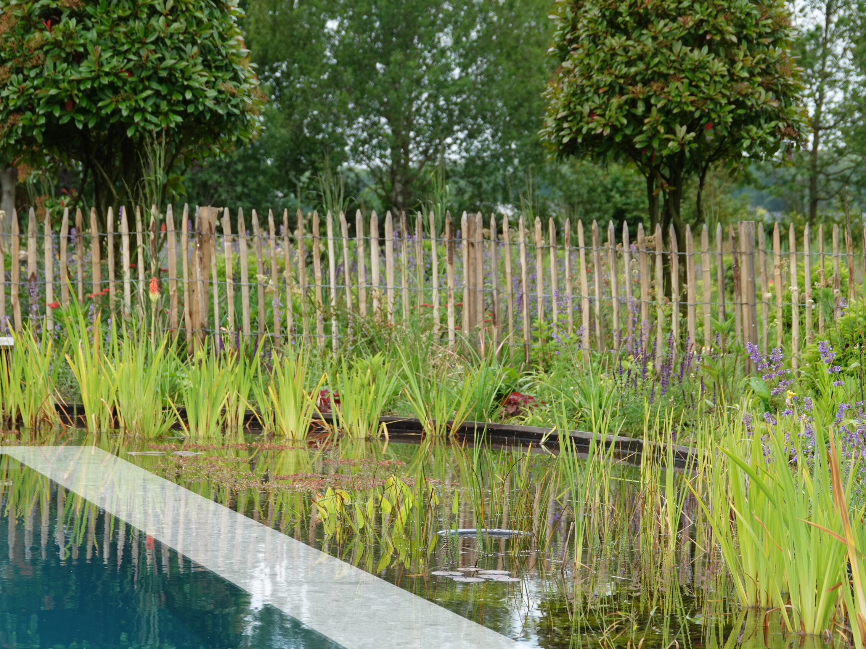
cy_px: 324
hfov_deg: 15.3
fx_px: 3227
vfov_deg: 11.5
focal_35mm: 129
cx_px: 399
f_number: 4
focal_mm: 43.48
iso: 100
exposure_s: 1/200
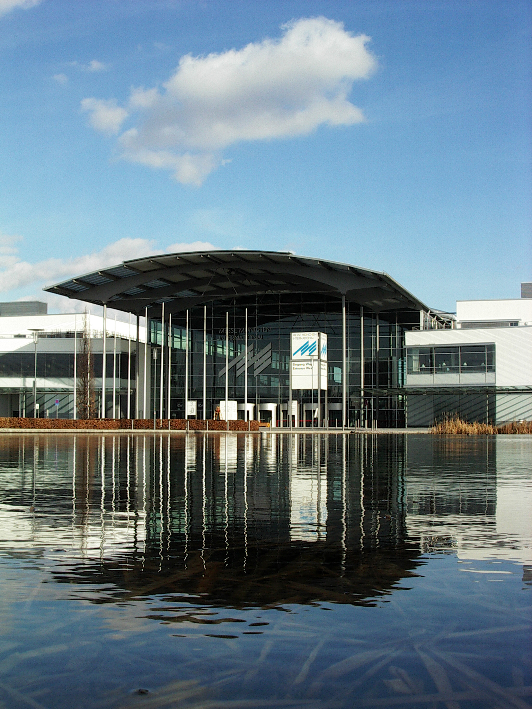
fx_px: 1066
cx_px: 266
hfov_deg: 28.0
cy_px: 354
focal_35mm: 52
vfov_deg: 36.8
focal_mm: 7.8
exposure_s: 1/320
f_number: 5.5
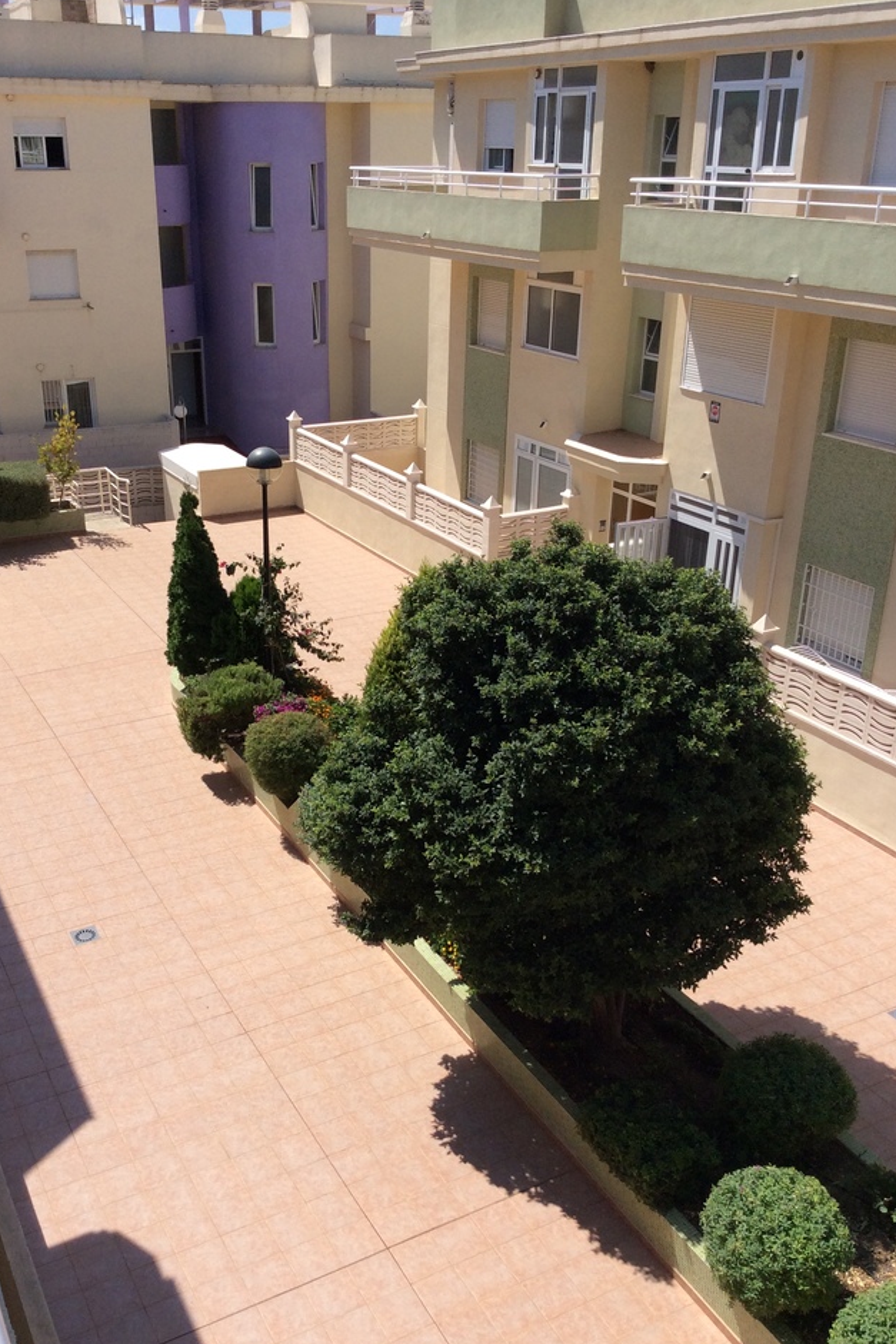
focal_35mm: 35
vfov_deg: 54.4
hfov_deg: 37.8
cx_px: 389
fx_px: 1306
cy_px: 678
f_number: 2.4
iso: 32
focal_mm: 3.3
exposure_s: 1/1908
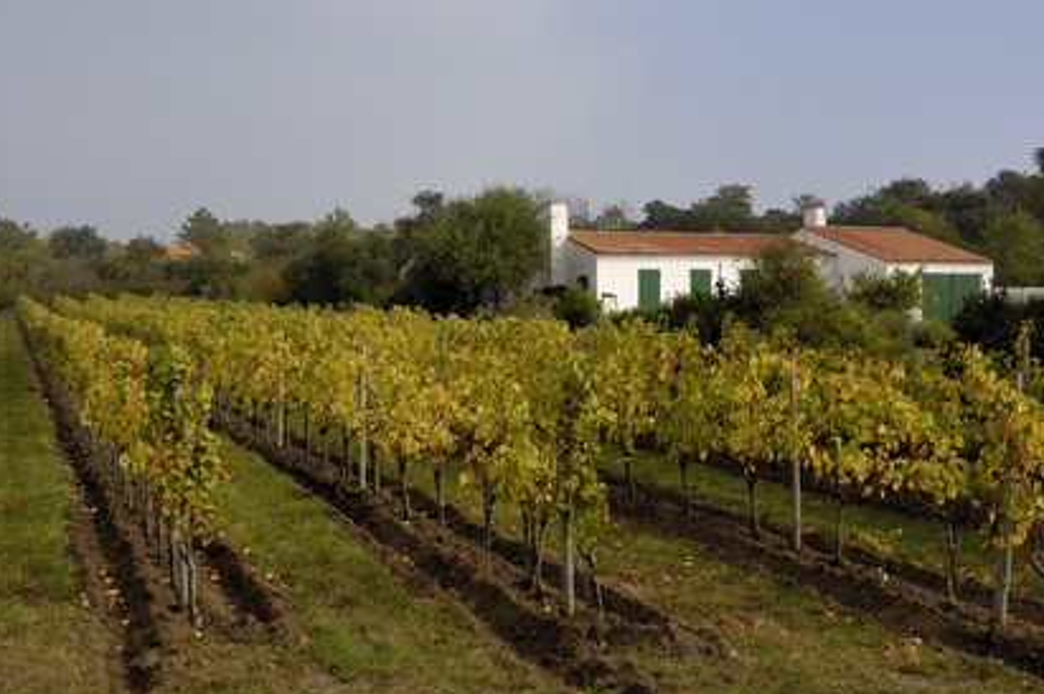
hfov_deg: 45.5
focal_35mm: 43
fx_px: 1246
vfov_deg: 31.1
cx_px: 522
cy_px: 351
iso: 100
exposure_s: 1/160
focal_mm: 28
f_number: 10
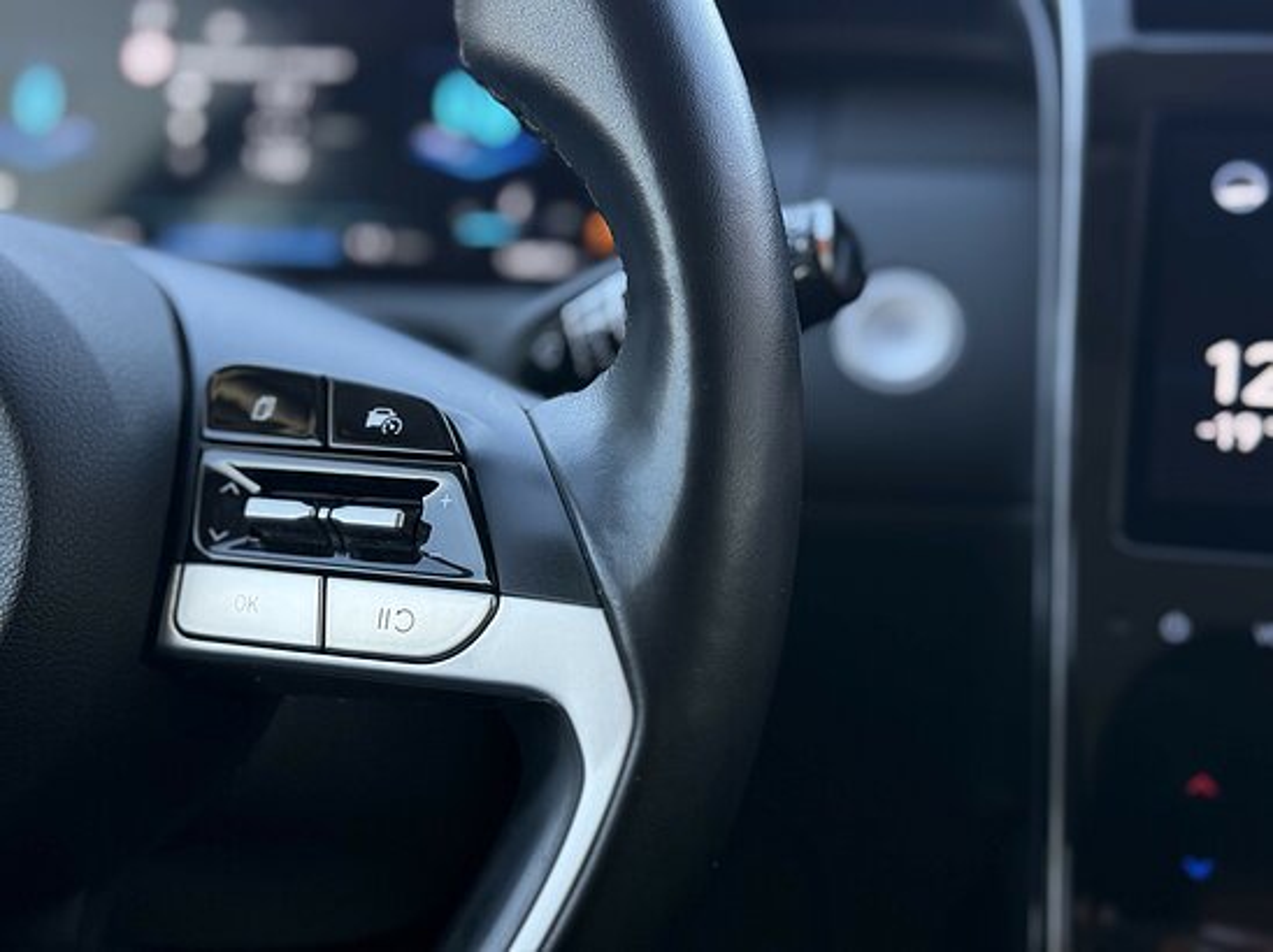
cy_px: 476
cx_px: 636
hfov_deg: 39.7
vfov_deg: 30.2
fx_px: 1764
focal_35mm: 48
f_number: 1.78
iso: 50
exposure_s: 1/213
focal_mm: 6.76
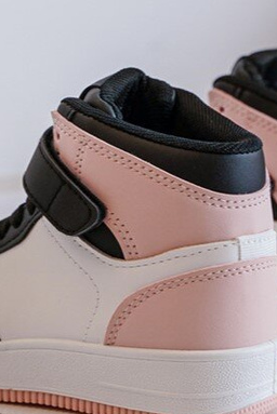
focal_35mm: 90
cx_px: 156
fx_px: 1037
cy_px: 178
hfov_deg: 15.2
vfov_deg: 22.6
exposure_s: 1/100
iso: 500
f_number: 4
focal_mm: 46
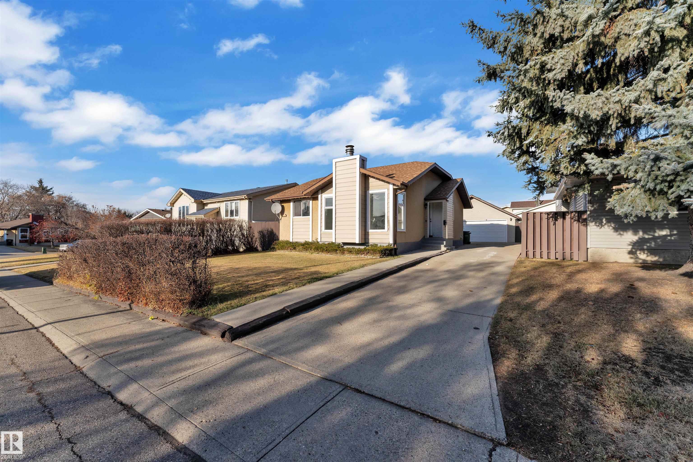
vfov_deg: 81.2
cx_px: 346
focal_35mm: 14
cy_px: 231
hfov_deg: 104.3
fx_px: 269
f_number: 6.3
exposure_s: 1/800
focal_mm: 14
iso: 200
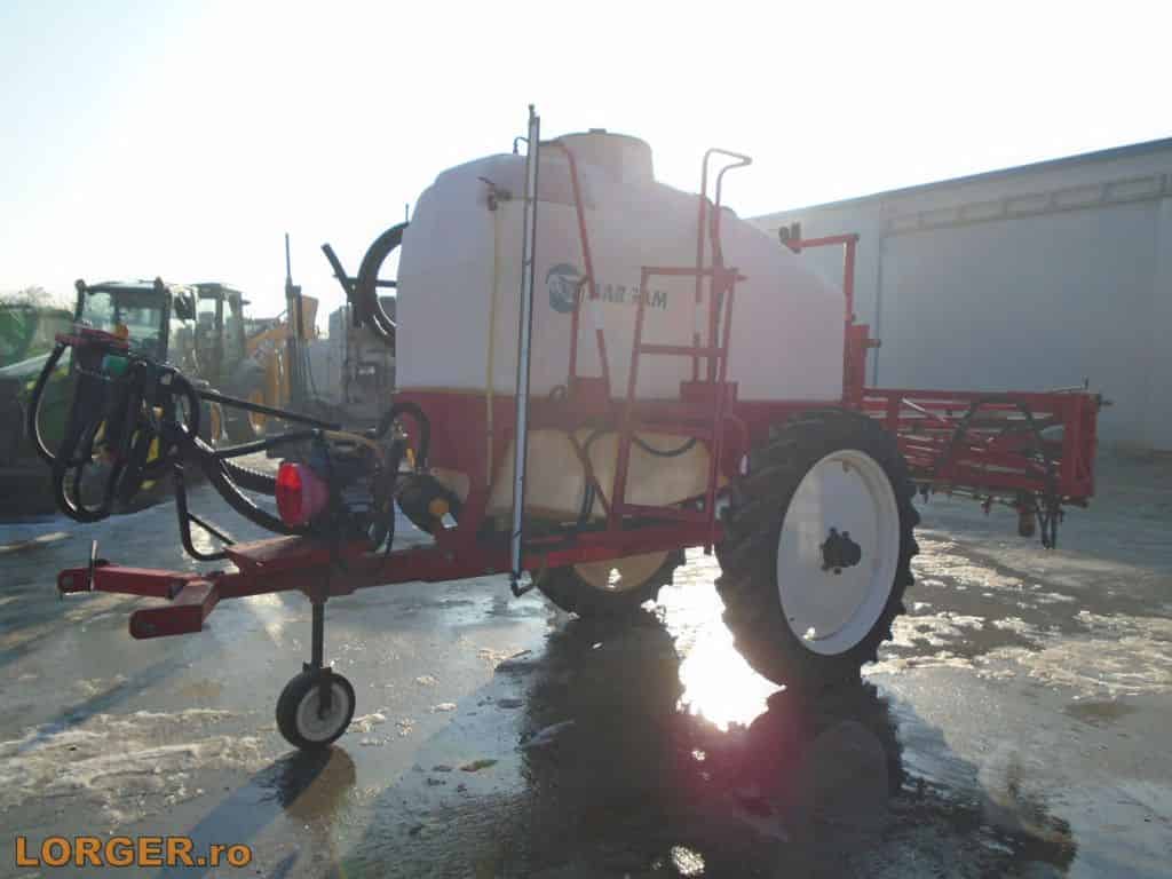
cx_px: 586
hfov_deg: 67.3
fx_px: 880
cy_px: 440
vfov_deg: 53.1
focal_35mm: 26
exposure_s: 1/160
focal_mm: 4.6
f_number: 8
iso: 100
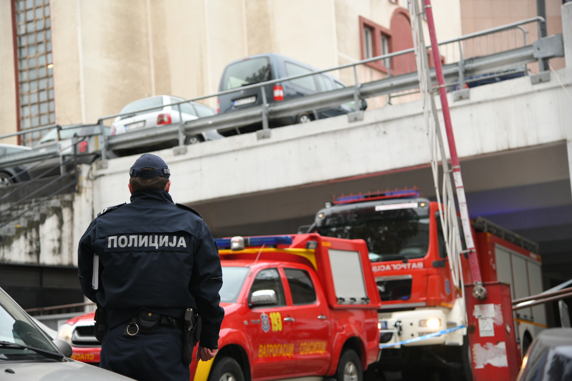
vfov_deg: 19.5
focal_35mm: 70
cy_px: 190
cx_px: 286
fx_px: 1112
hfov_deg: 28.8
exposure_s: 1/320
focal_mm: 70
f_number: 4
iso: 400
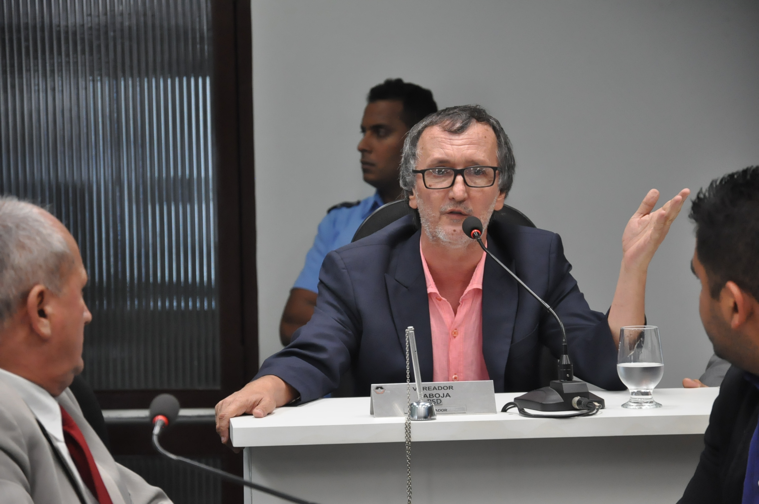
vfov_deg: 8.7
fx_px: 3317
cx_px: 380
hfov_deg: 13.1
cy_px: 252
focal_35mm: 158
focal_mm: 105
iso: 2000
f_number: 5.6
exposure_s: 1/100
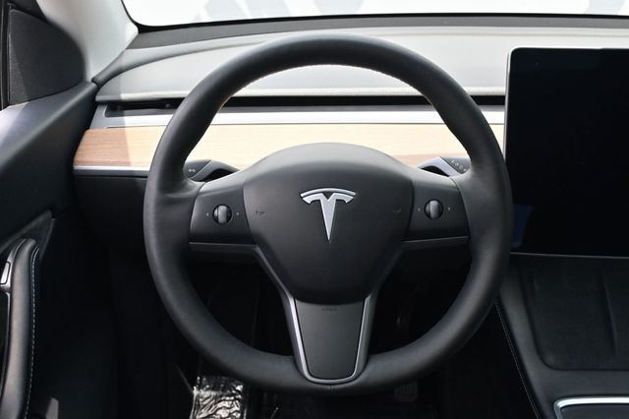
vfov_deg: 29.4
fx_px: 799
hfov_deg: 43.0
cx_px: 314
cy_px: 210
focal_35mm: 46
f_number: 4.8
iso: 360
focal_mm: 30.5
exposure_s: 1/250
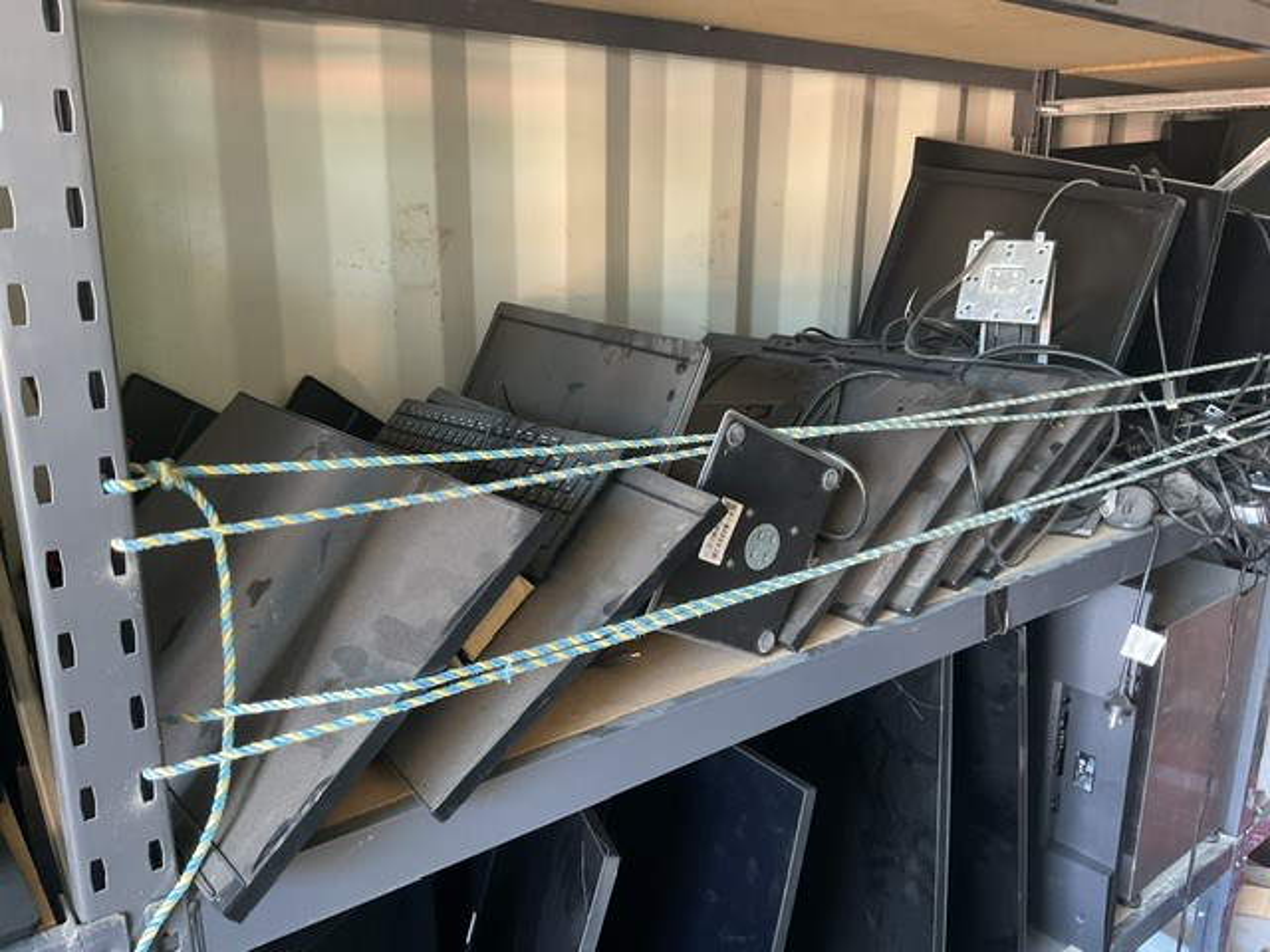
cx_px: 635
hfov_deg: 61.7
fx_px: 1064
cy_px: 476
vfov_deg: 48.2
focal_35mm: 29
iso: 200
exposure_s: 1/40
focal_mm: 3
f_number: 1.8
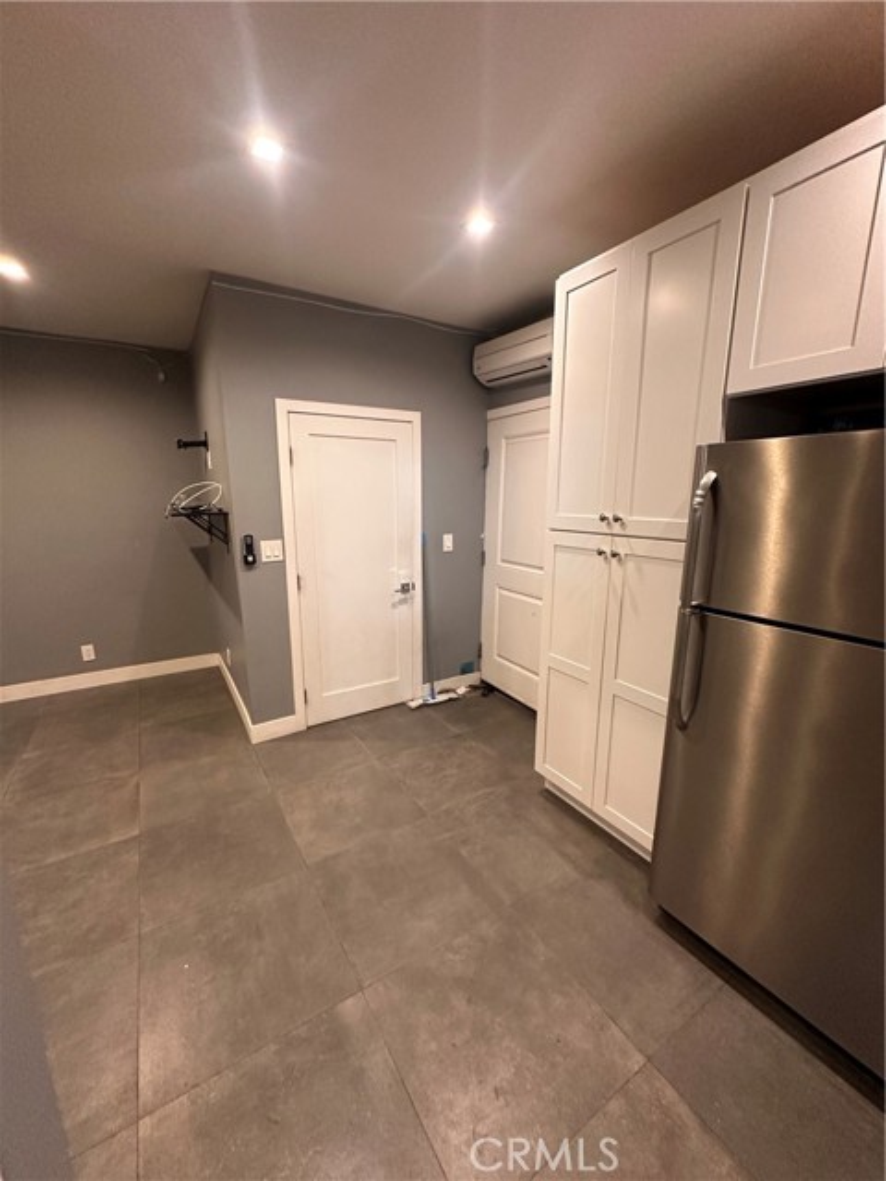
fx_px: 478
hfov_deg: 85.7
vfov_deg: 102.1
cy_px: 590
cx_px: 443
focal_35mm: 14
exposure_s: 1/60
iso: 320
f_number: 2.2
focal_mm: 2.22
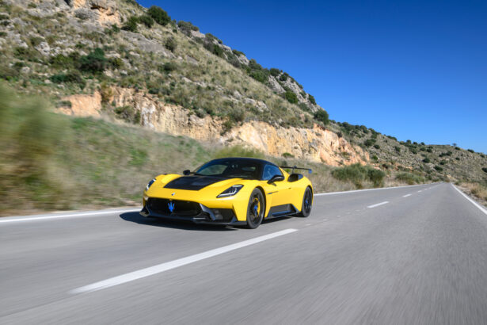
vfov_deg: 41.1
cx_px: 244
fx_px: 433
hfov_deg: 58.7
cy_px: 162
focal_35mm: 32
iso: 64
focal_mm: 32
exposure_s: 1/50
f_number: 14
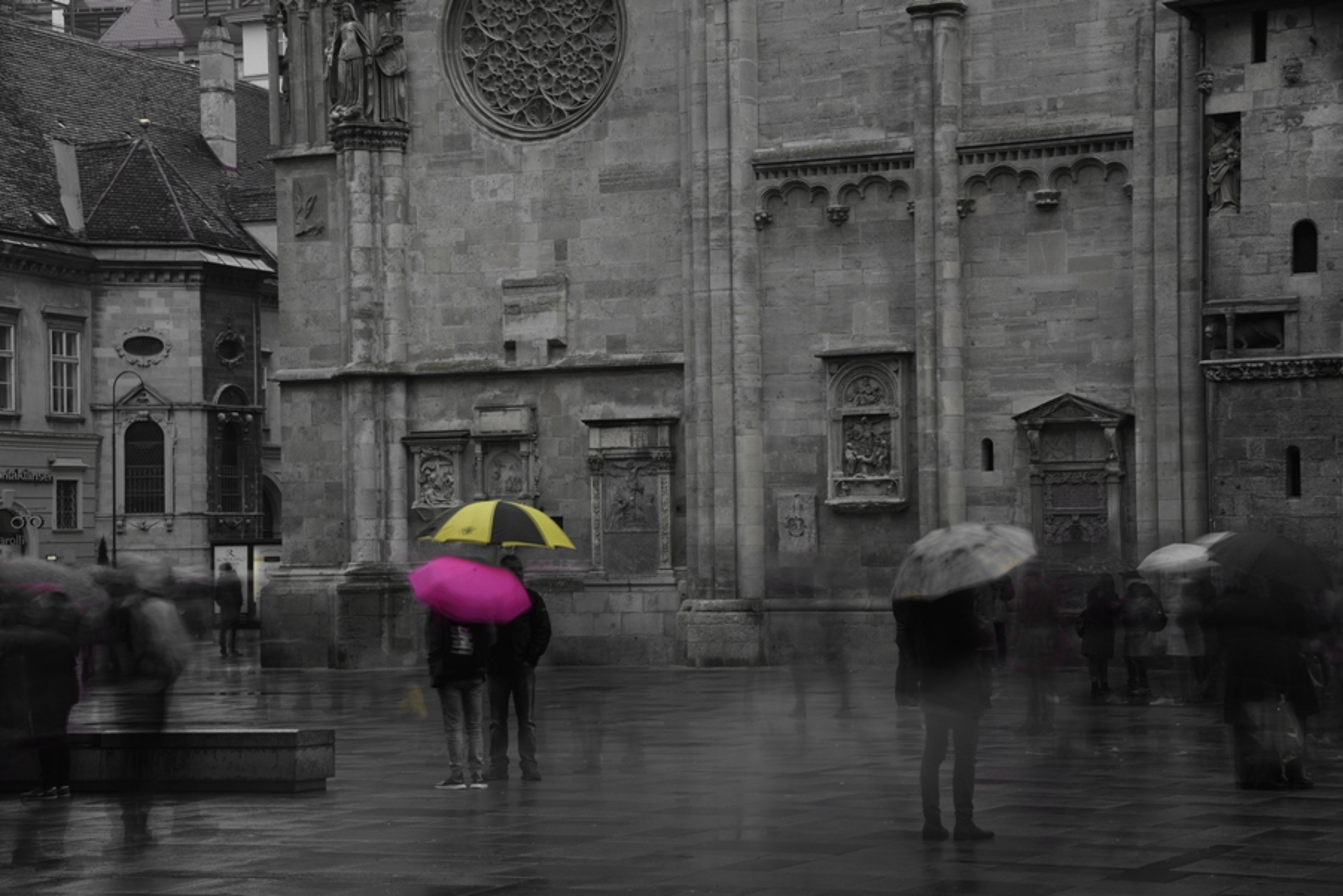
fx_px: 2799
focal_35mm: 75
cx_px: 672
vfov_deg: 18.2
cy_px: 448
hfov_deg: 27.0
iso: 200
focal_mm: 75
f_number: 11
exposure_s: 2.5
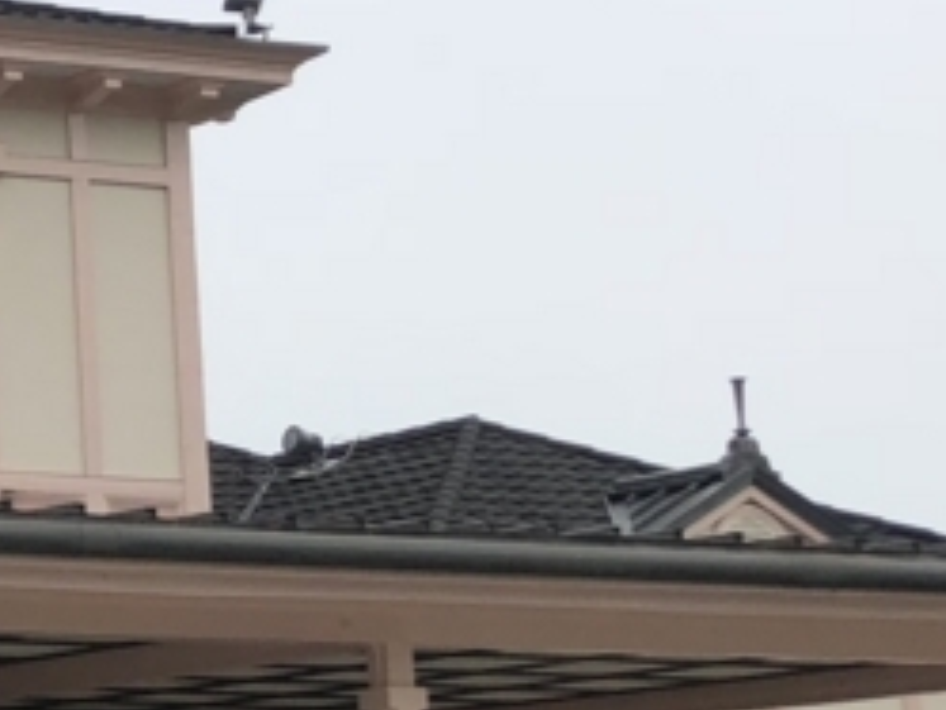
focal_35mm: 115
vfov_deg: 12.9
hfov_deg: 15.0
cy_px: 292
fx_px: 3144
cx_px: -726
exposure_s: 1/3003
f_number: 1.8
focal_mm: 4
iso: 20
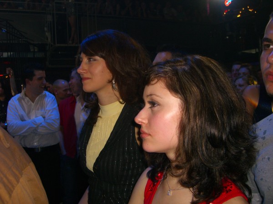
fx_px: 300
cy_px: 102
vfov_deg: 37.7
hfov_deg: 49.0
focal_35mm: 38
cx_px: 136
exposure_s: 1/60
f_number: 2.8
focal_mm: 7.9
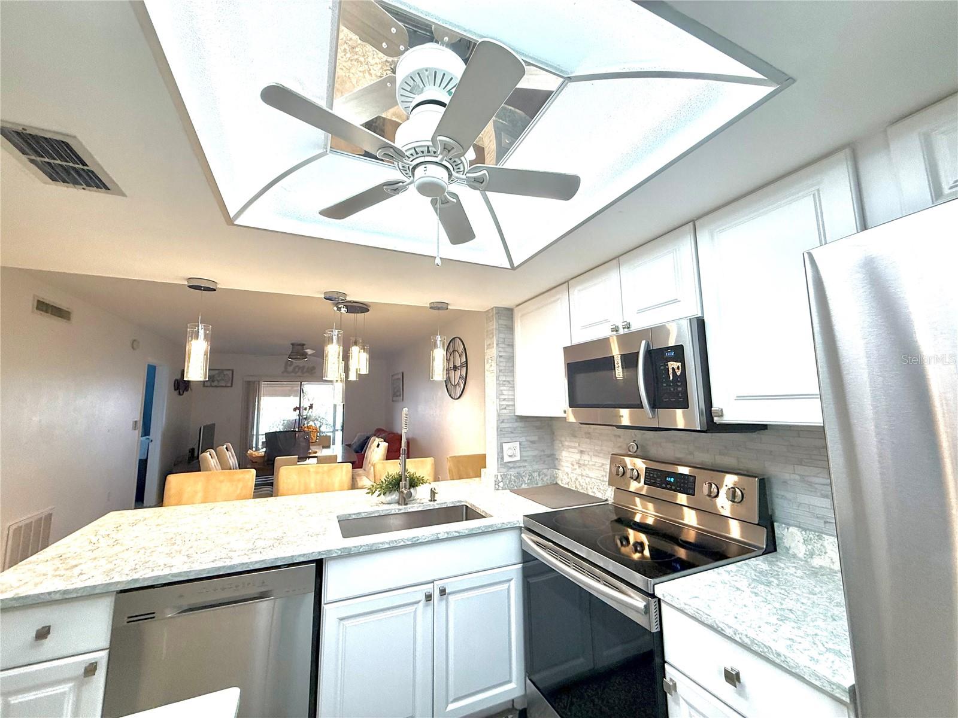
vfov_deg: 85.7
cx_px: 479
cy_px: 359
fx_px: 387
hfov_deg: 102.1
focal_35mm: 14
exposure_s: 1/120
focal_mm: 2.22
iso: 160
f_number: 2.2
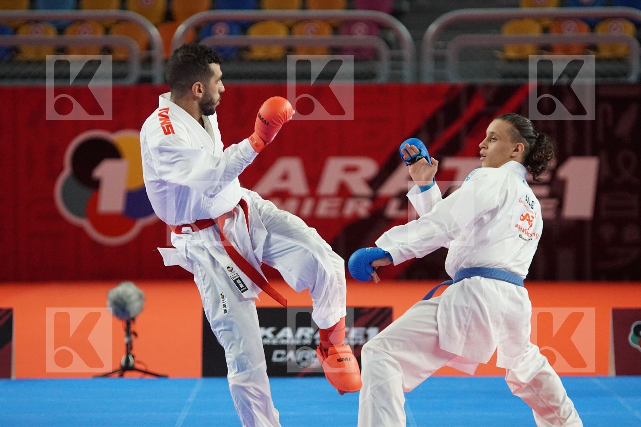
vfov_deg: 6.1
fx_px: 4006
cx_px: 320
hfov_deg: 9.1
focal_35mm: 225
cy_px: 214
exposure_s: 1/2000
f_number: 2.8
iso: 3200
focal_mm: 150
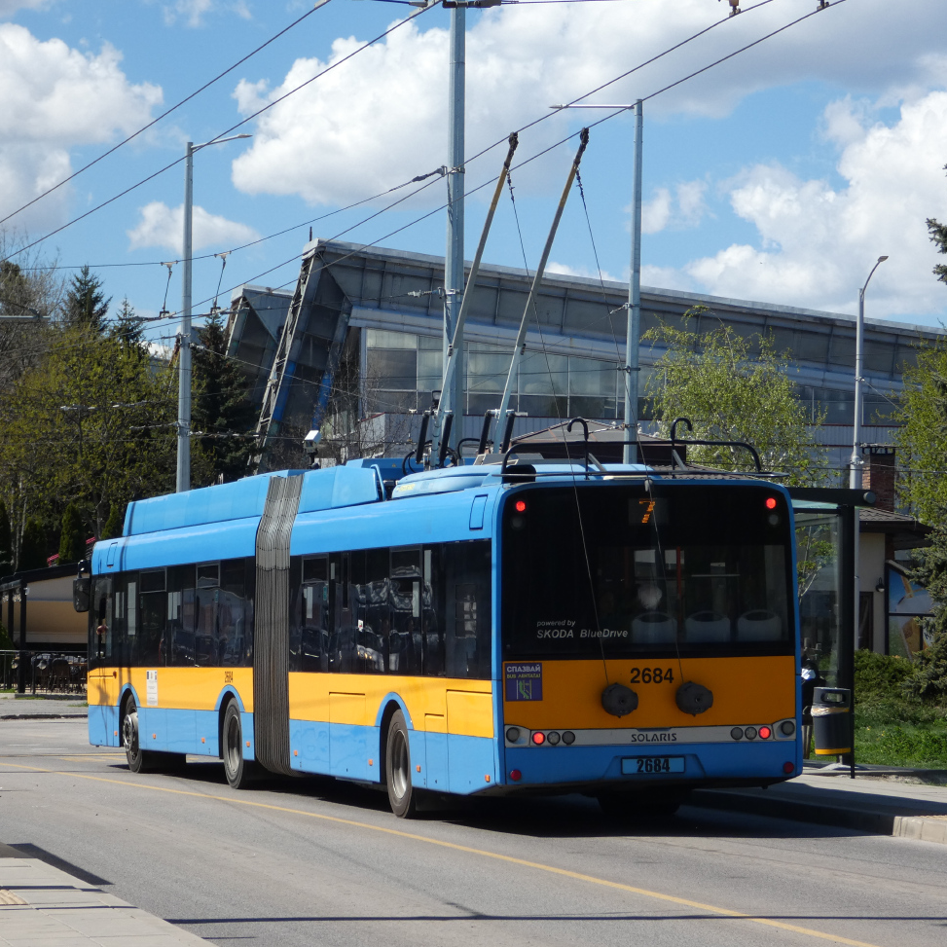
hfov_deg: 14.1
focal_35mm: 124
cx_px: 440
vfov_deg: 14.1
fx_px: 3838
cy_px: 474
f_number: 4.9
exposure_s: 1/500
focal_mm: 18.8
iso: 80
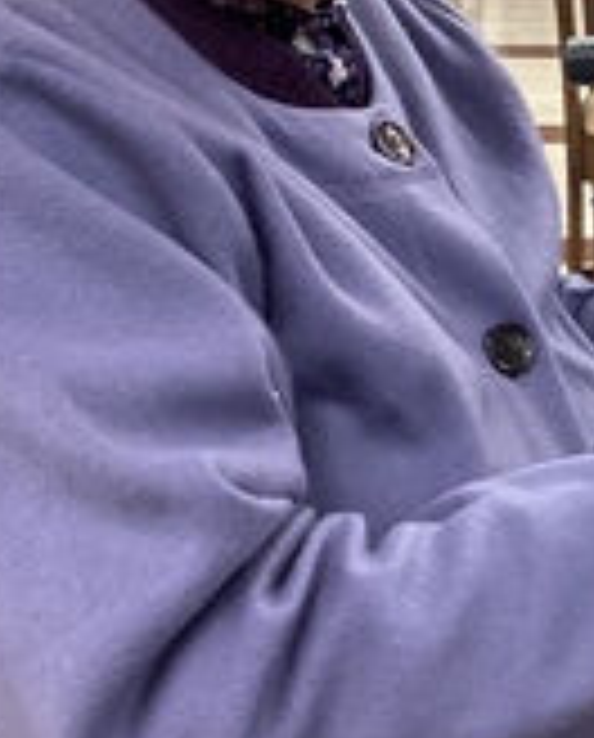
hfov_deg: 16.0
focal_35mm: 92
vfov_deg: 20.6
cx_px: 734
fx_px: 2014
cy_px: 191
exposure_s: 1/60
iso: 100
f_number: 2.4
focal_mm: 3.3
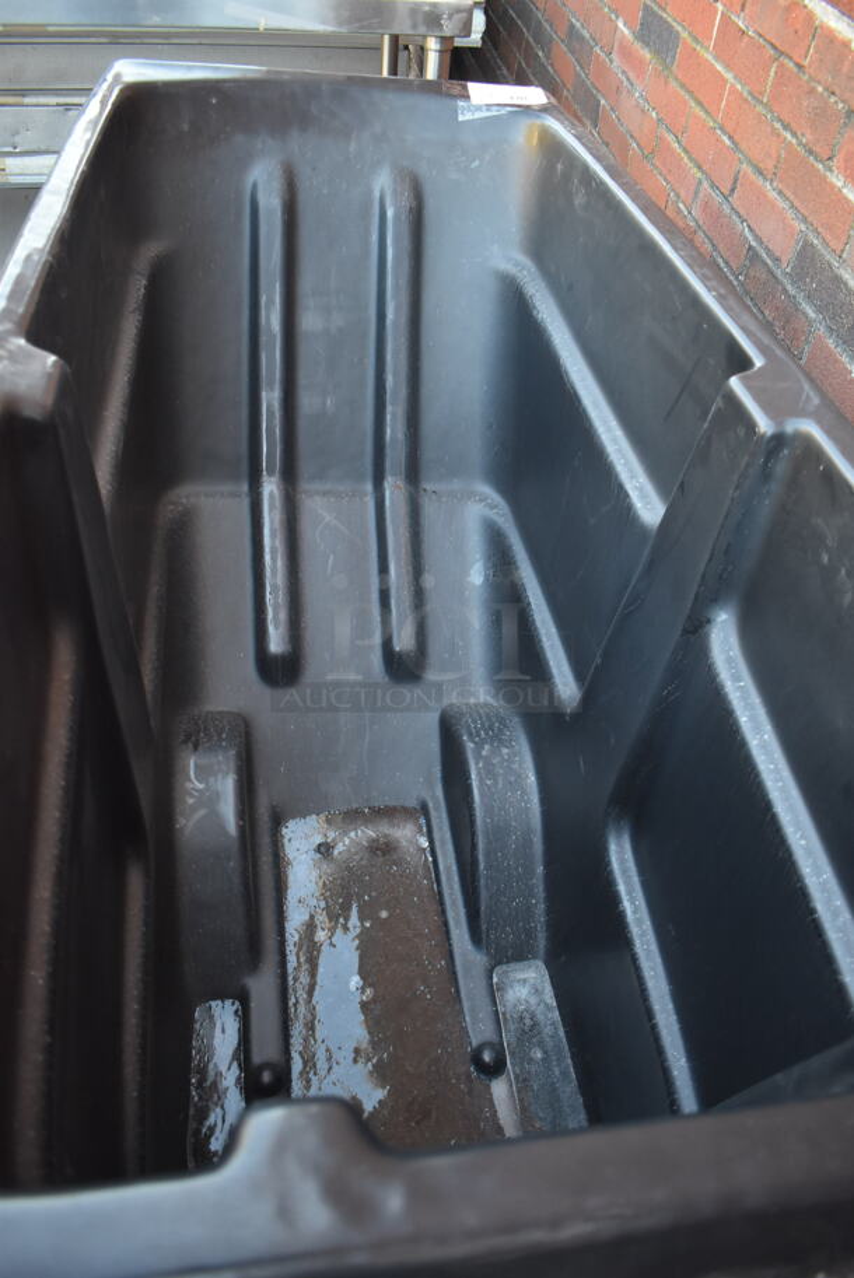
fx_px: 959
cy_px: 639
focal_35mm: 27
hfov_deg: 48.0
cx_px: 427
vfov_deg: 67.3
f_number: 3.5
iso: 1400
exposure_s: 1/125
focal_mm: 18
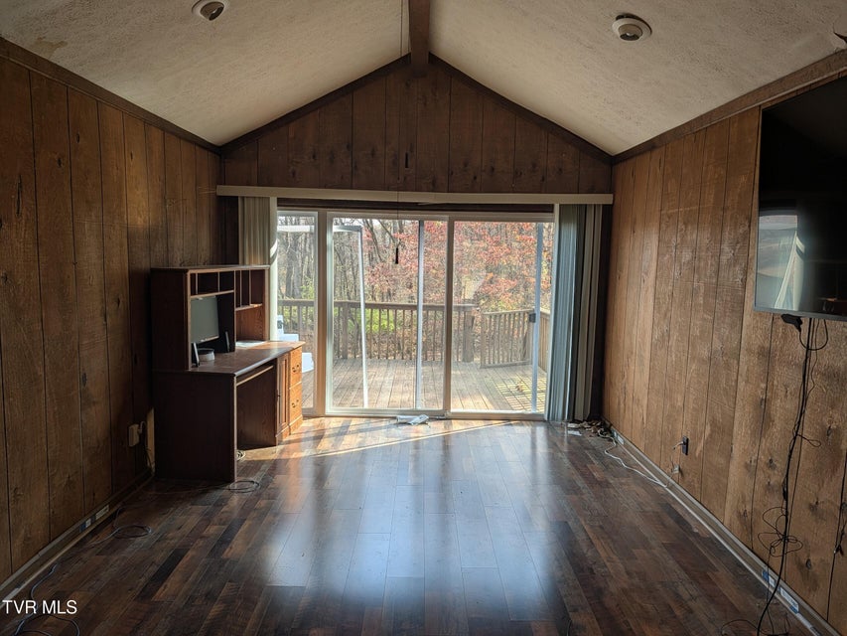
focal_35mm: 24
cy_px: 318
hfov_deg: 71.6
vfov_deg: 56.8
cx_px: 424
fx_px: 587
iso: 21
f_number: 1.68
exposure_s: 1/120
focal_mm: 6.9
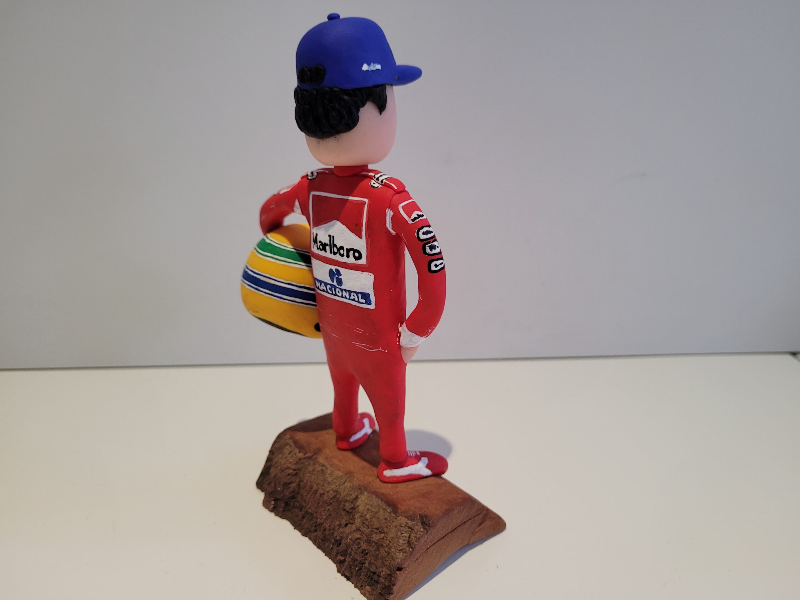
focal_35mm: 26
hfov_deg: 67.3
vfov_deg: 53.1
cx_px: 400
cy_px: 300
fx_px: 601
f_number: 1.8
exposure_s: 1/50
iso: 200
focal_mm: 5.4
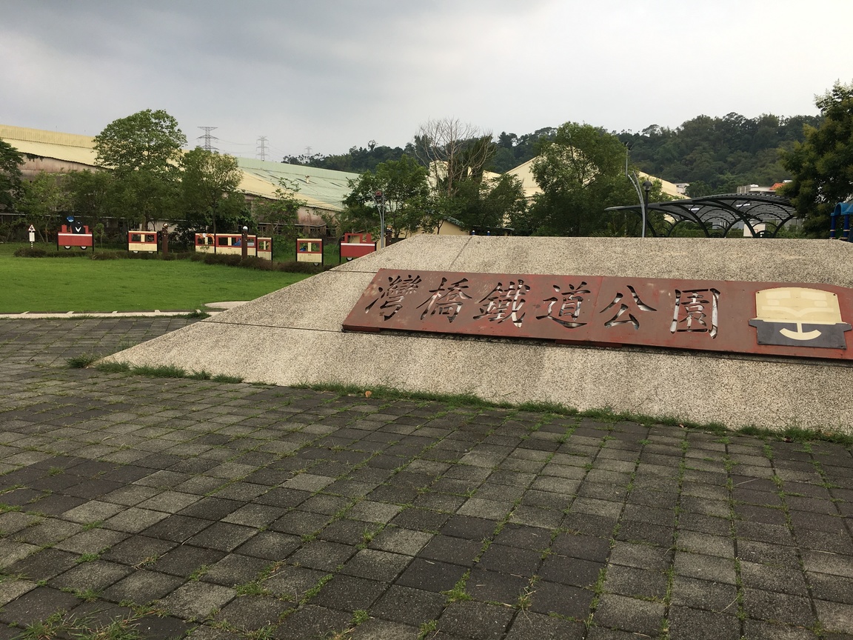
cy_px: 320
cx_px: 426
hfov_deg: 61.7
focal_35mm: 29
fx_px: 715
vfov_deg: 48.2
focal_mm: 4.15
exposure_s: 1/236
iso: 25
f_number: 2.2
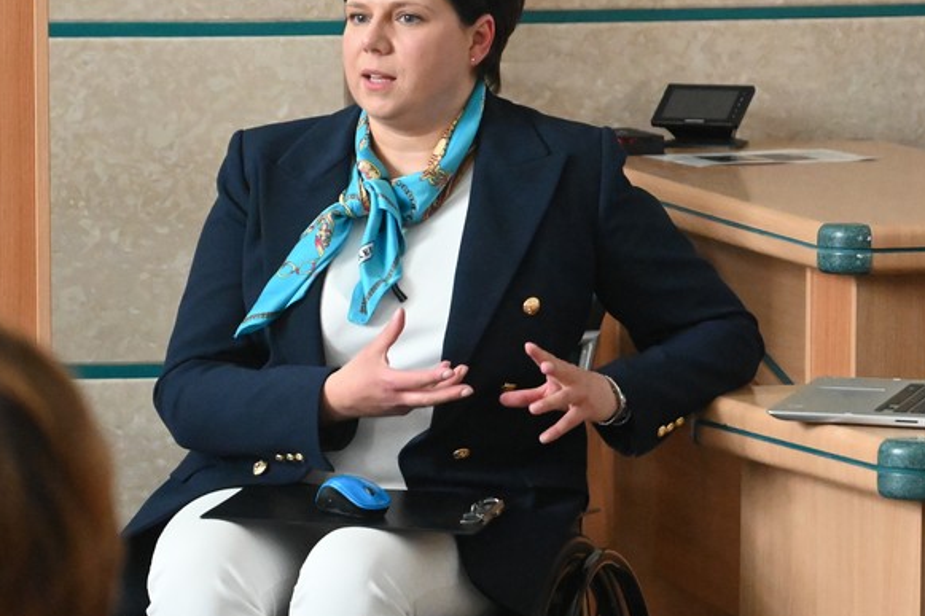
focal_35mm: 217
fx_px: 5574
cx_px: 344
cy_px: 334
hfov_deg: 9.5
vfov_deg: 6.3
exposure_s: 1/80
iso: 8000
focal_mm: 70
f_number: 4
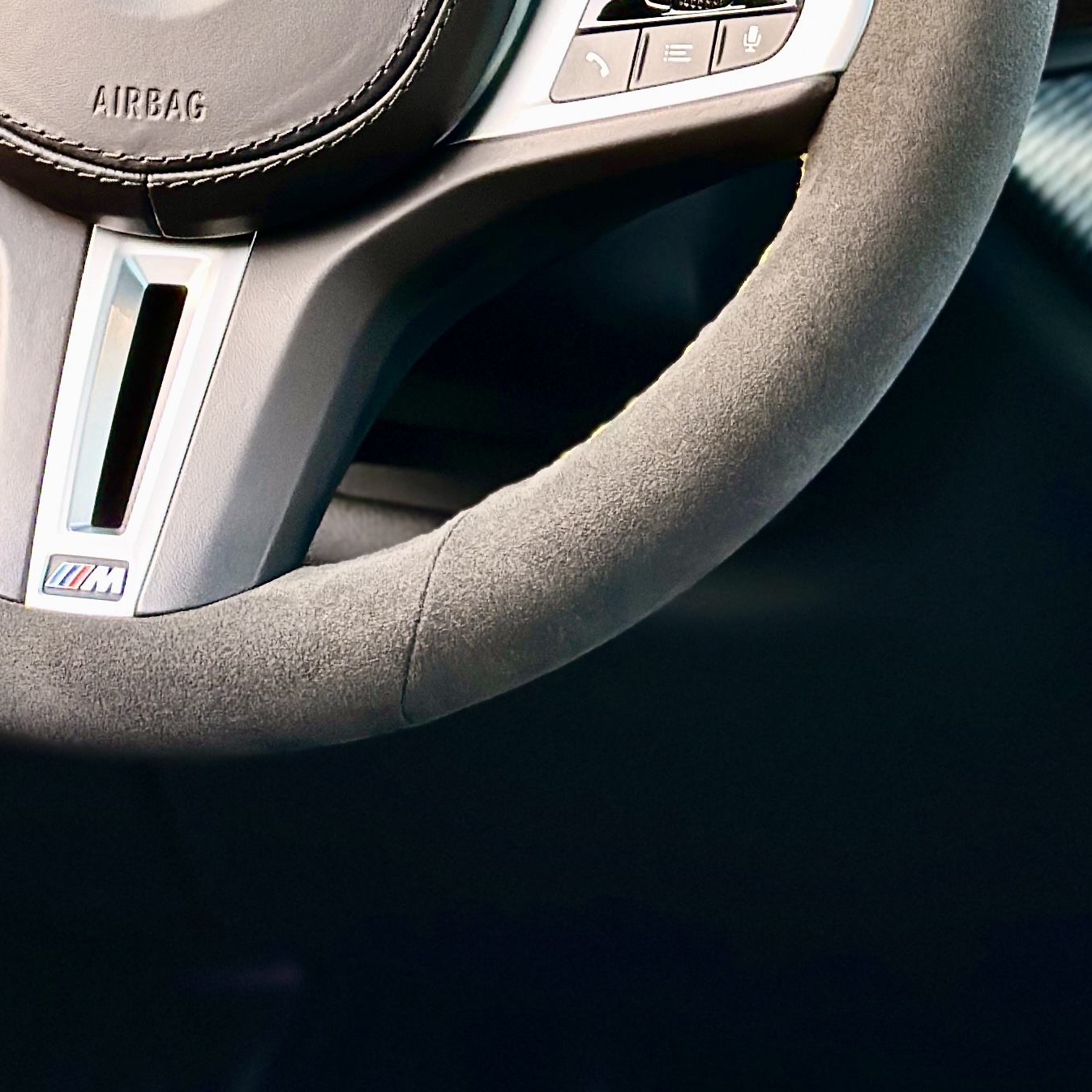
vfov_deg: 13.3
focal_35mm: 127
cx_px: 257
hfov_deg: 13.7
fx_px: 4533
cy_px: -244
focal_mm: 6.86
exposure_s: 1/49
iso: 125
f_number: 1.78
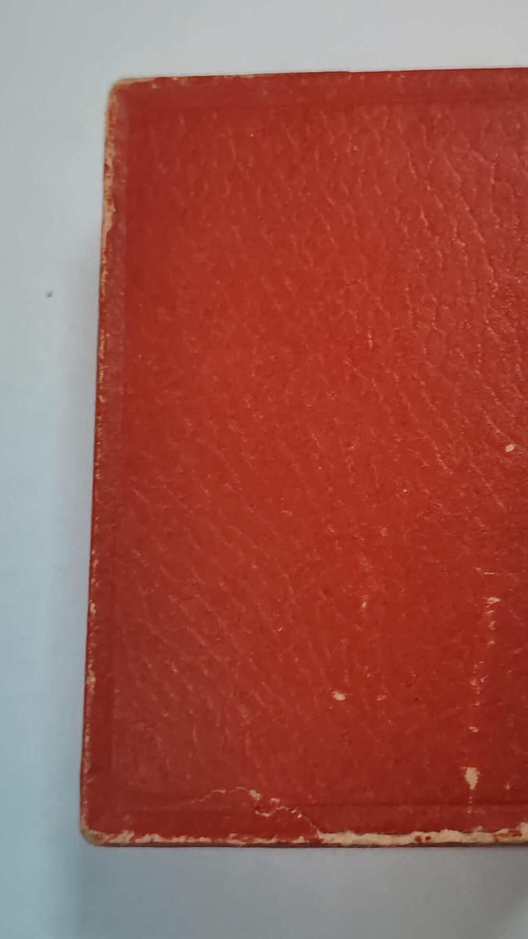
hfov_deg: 20.3
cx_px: 349
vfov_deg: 35.4
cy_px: 469
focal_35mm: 59
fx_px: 1468
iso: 640
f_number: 1.95
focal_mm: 5.52
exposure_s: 1/50
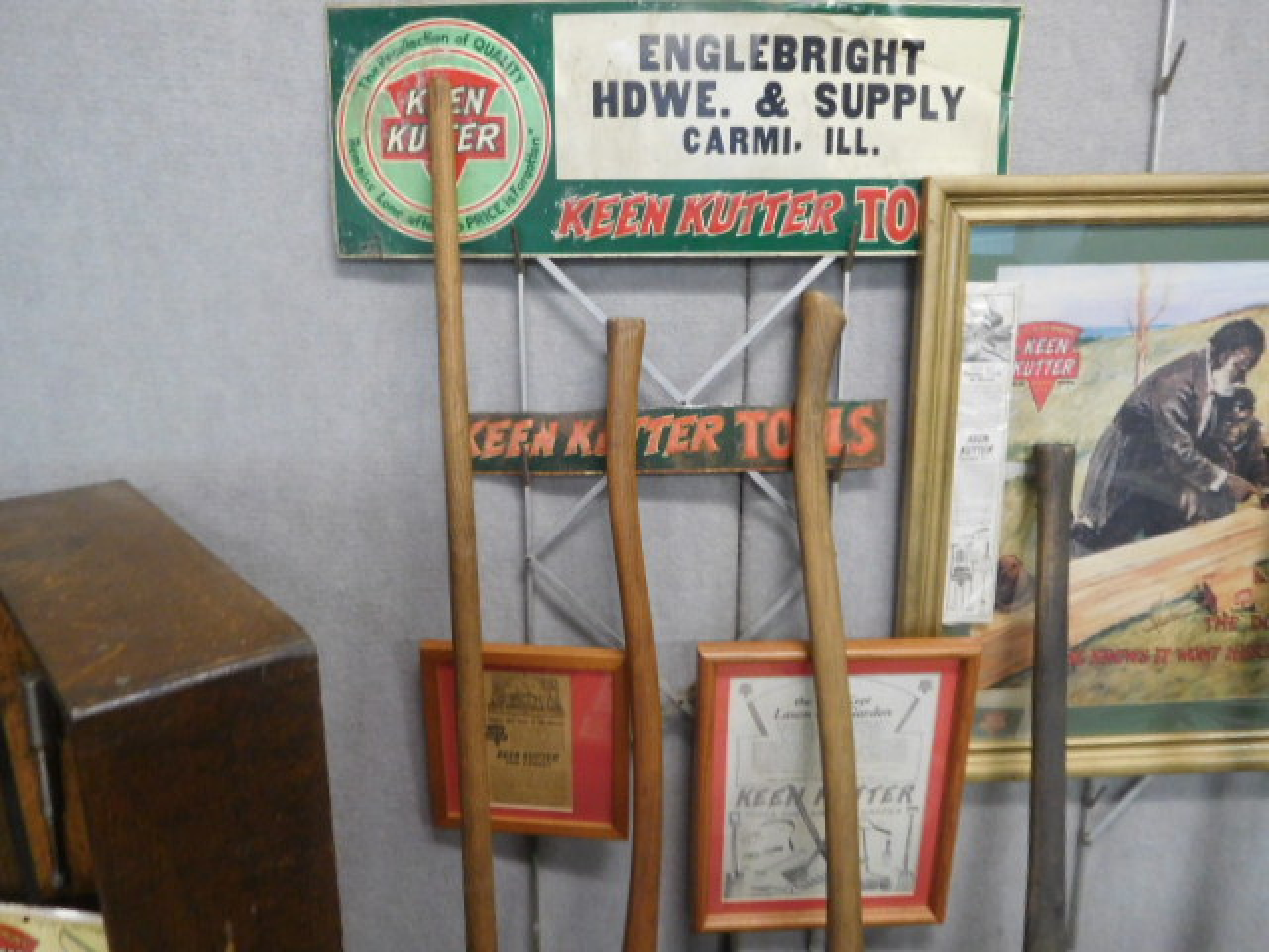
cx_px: 634
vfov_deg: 54.9
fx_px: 916
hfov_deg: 69.4
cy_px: 476
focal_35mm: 25
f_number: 3.4
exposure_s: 1/8
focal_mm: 4.5
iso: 450
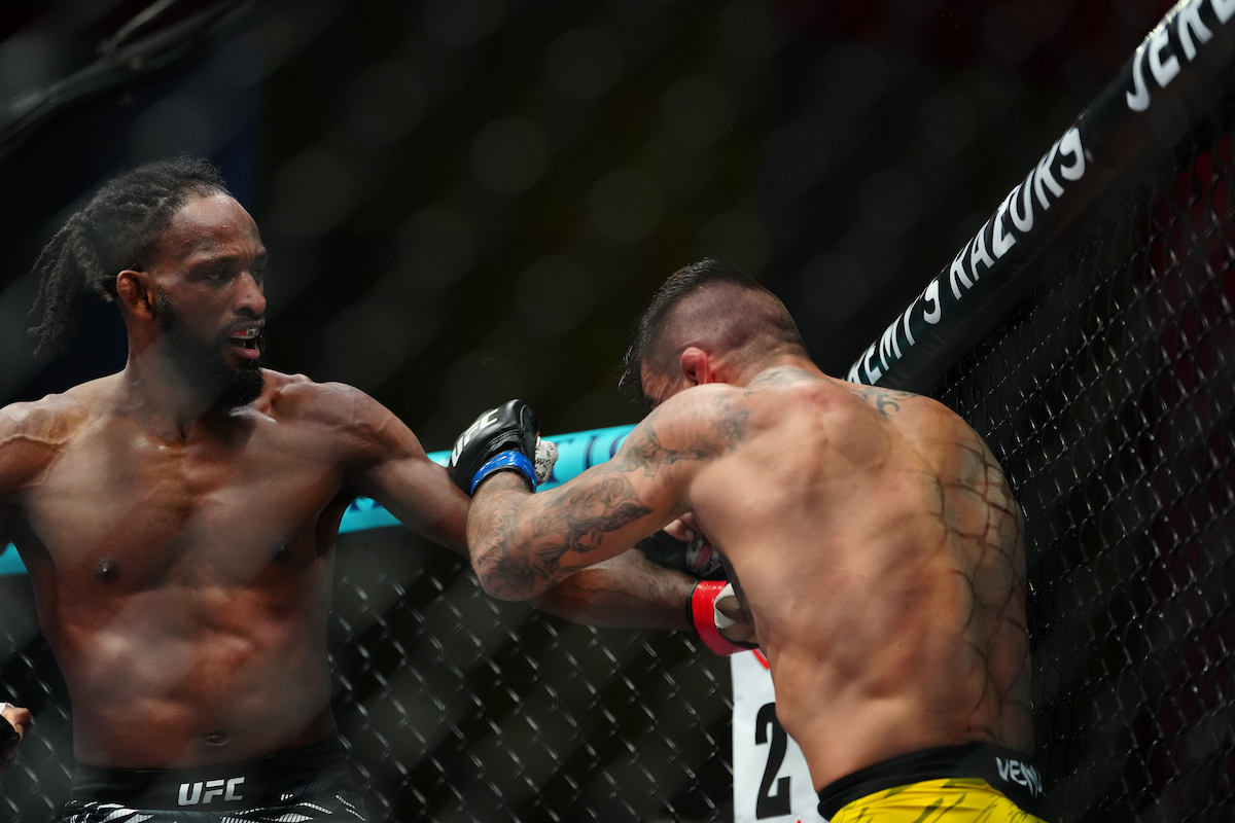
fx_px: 4219
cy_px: 412
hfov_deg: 16.7
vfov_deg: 11.1
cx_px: 618
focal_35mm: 123
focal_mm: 123
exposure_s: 1/800
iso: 3200
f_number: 2.8
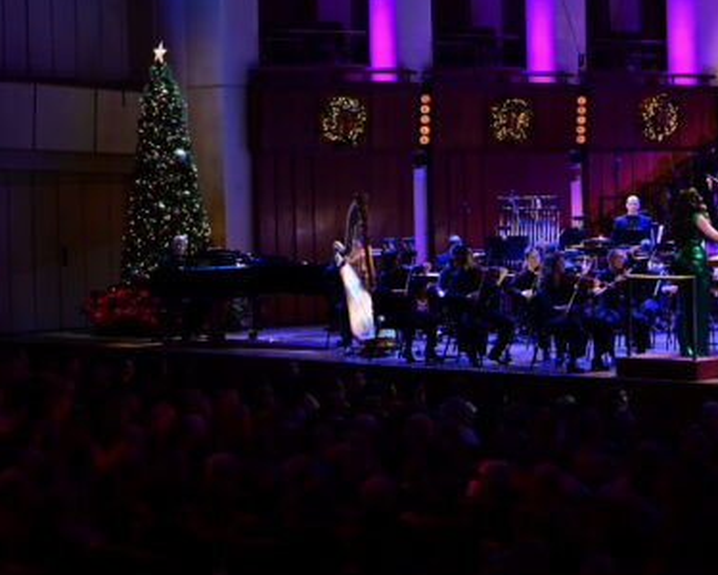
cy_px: 204
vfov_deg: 16.0
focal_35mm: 96
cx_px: 641
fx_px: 2040
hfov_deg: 19.6
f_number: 2.8
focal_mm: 50
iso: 2000
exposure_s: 1/100
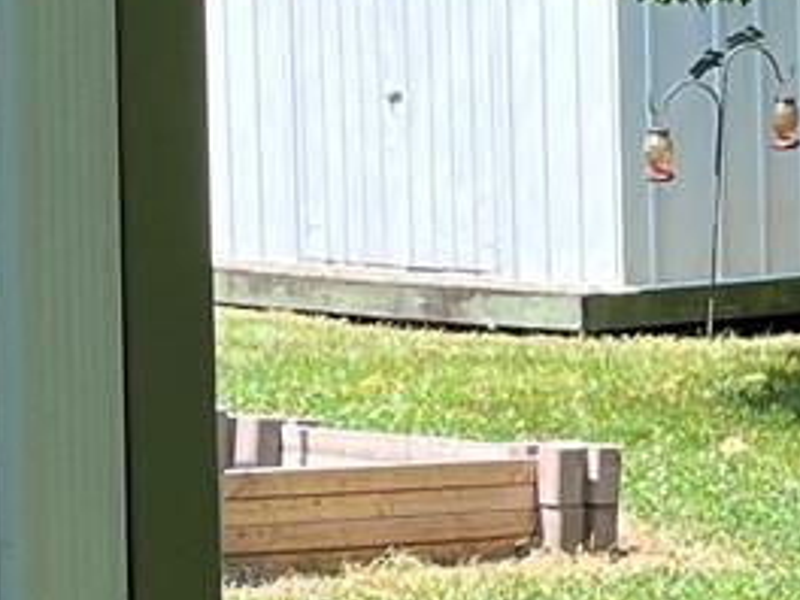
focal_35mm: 202
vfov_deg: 7.4
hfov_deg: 9.0
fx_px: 4668
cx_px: 1800
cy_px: 248
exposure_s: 1/756
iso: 50
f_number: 1.6
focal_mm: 5.1
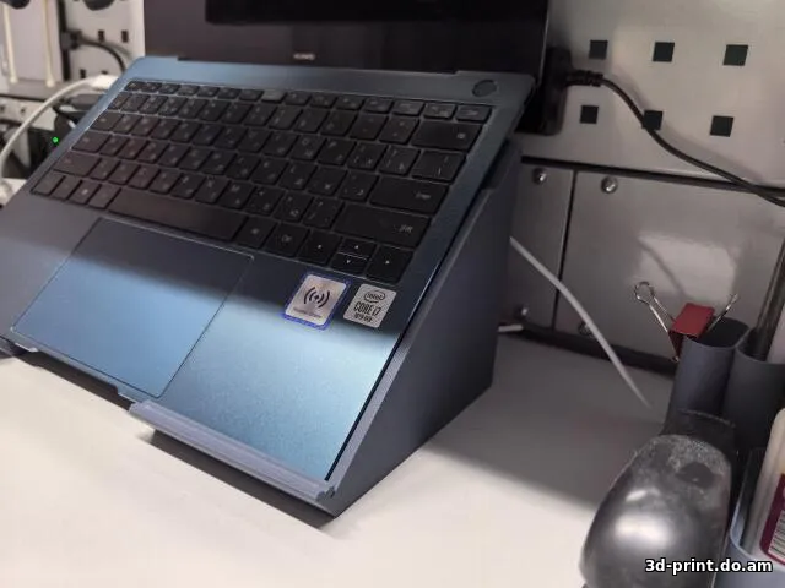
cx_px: 392
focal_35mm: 27
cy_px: 294
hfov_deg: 65.3
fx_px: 612
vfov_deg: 51.4
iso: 400
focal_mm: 6.98
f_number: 2
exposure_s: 1/50
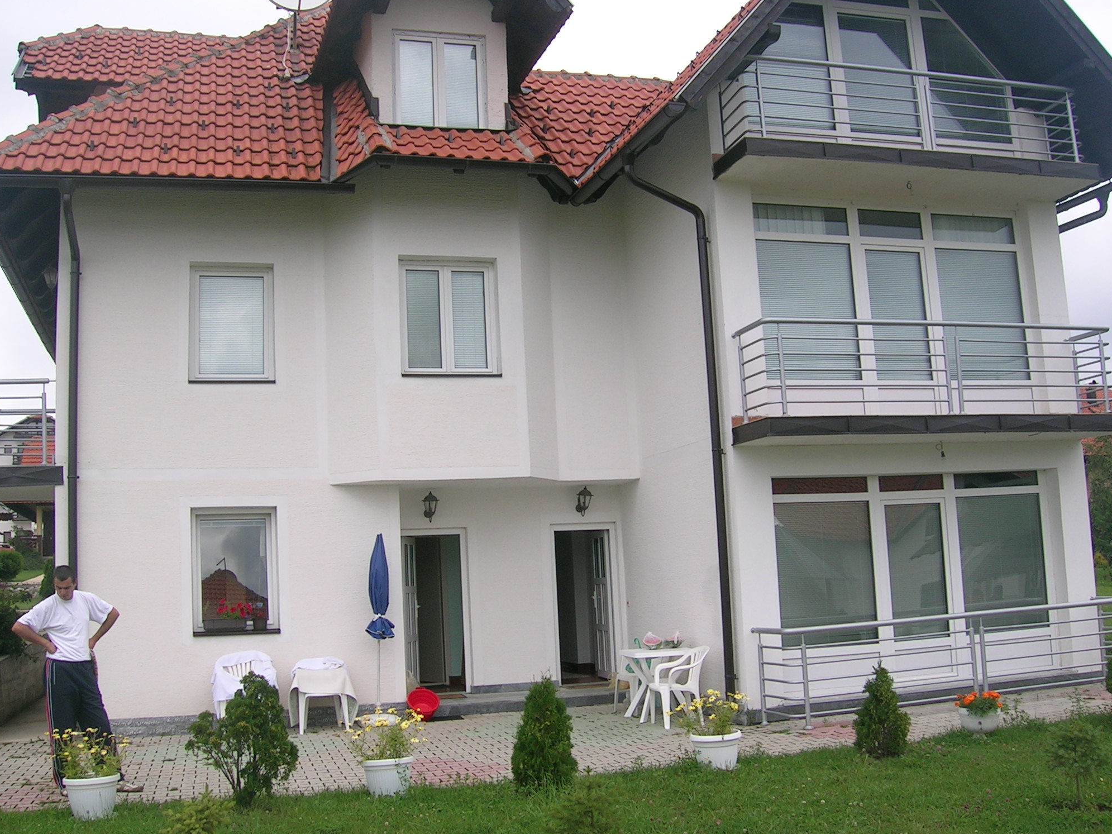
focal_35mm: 36
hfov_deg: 51.4
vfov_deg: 39.7
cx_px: 547
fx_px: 1156
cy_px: 422
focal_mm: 5.4
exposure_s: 1/239
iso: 50
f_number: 4.8
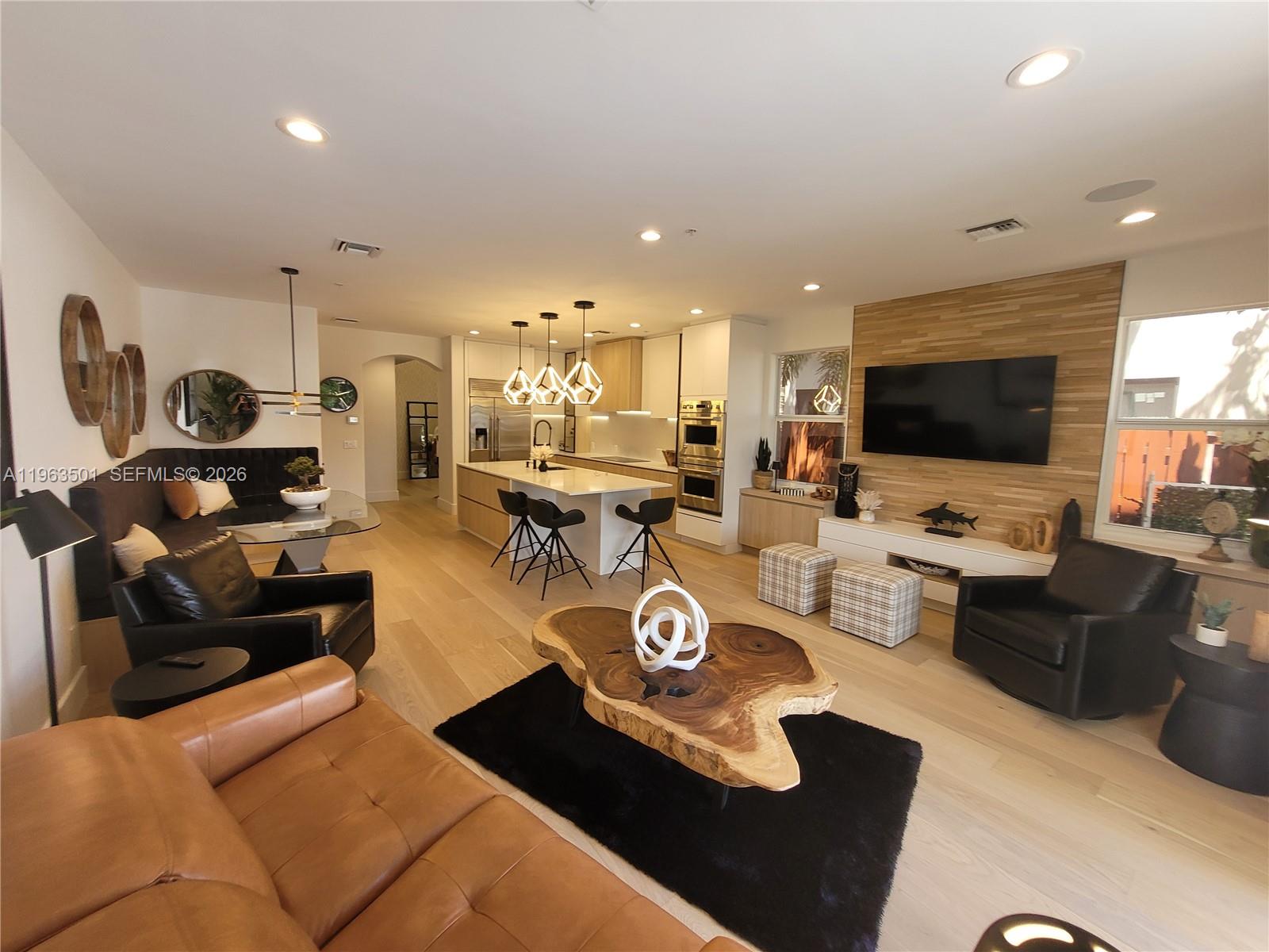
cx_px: 634
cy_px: 476
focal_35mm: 13
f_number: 2.2
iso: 64
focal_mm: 1.74
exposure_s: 1/60
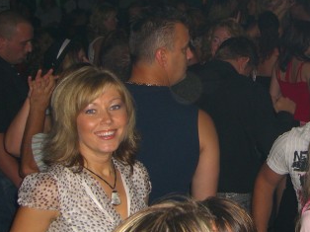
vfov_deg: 16.6
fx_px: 787
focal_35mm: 88
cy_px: 47
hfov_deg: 21.9
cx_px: 259
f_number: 3.1
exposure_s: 1/60
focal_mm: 9.5
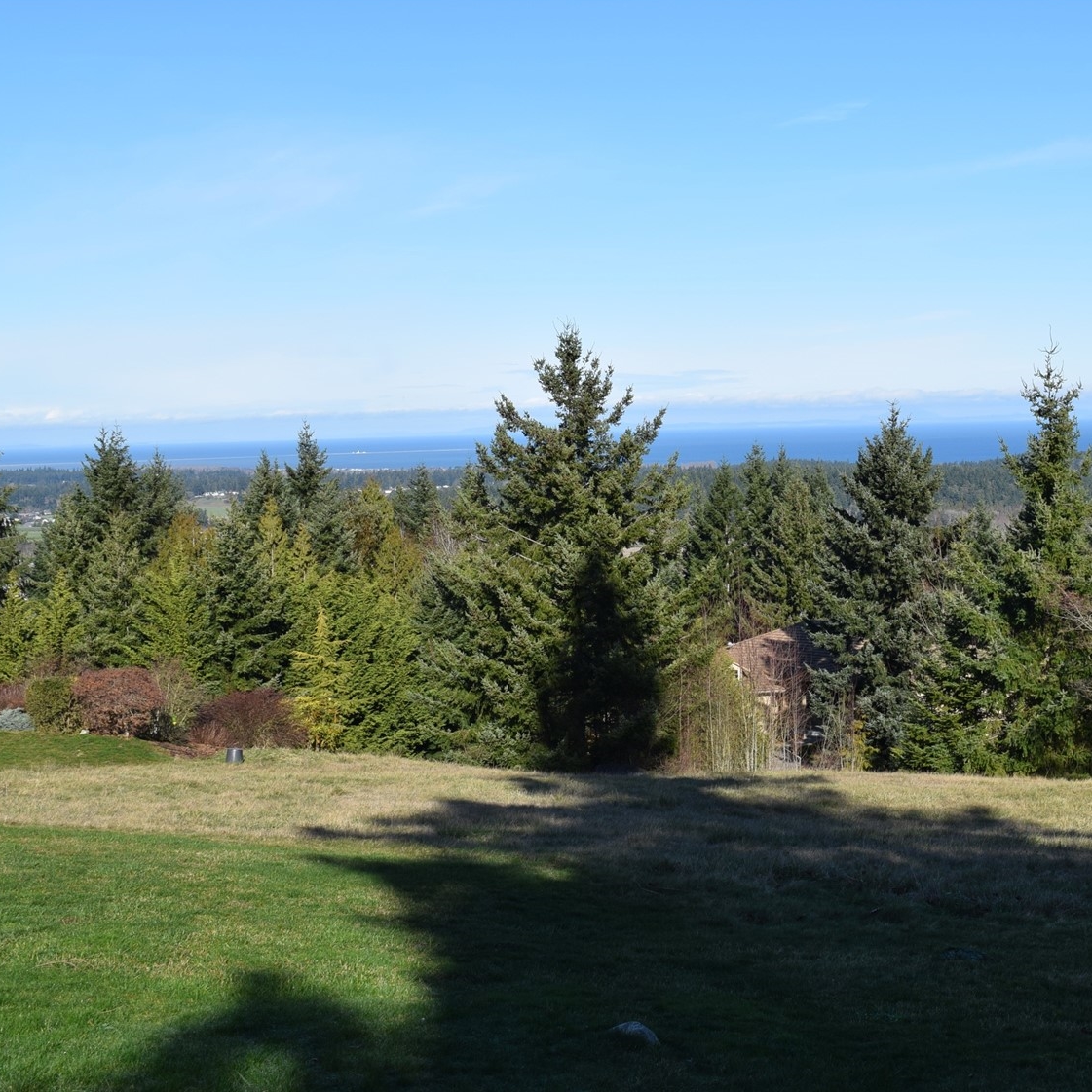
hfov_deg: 31.3
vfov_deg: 31.6
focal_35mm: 54
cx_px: 752
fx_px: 1927
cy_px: 545
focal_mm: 28
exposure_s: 1/200
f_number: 10
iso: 100
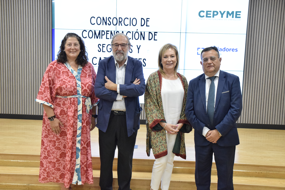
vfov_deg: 28.4
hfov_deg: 41.5
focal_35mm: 48
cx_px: 140
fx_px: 376
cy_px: 95
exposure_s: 1/200
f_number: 7.1
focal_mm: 31
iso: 4000
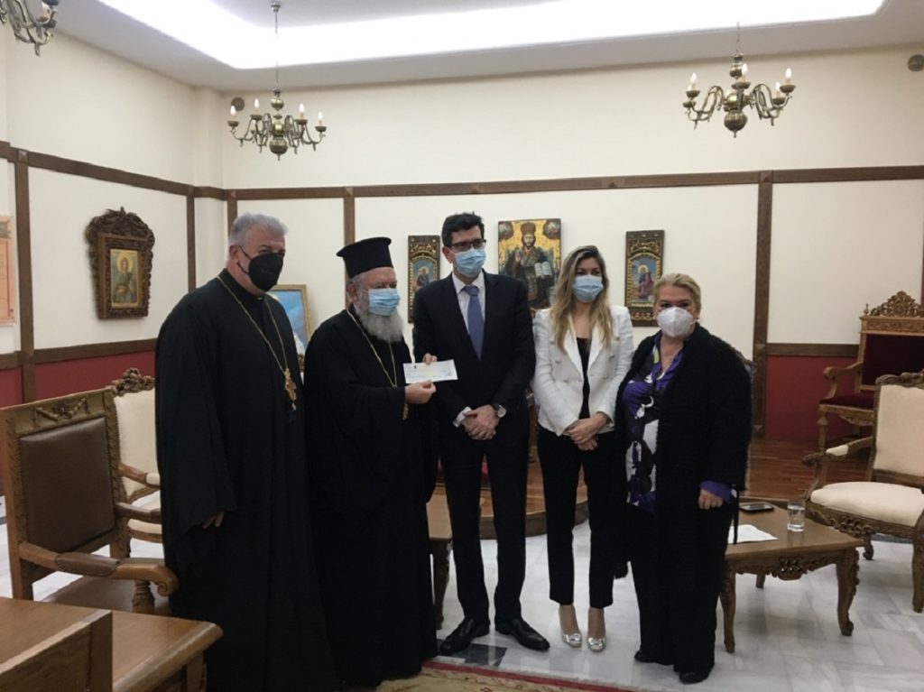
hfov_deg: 61.7
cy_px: 346
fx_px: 774
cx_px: 462
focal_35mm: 29
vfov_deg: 48.2
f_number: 2.2
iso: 125
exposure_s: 1/33
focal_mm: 4.15
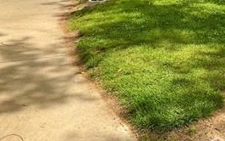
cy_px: -47
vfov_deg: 16.5
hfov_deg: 26.4
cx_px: 222
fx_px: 454
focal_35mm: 74
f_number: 1.8
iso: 16
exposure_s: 1/1279
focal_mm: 3
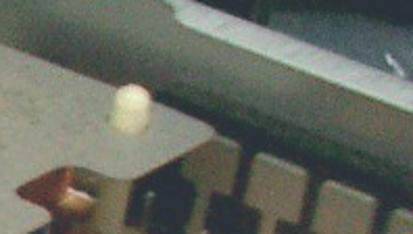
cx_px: -720
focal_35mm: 246
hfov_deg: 7.8
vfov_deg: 4.8
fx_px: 2698
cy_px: 547
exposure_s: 1/8
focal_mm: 5.8
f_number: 2.6
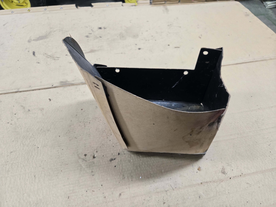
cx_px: 138
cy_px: 104
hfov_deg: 73.9
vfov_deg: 58.9
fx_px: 183
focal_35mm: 23
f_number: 1.8
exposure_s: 1/120
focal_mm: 5.4
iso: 640
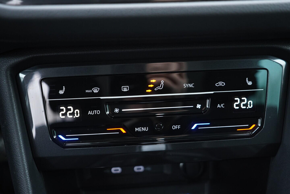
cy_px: 97
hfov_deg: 53.1
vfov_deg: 36.9
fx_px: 290
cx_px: 145
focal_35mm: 36
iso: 640
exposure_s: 1/40
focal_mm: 24
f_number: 2.8
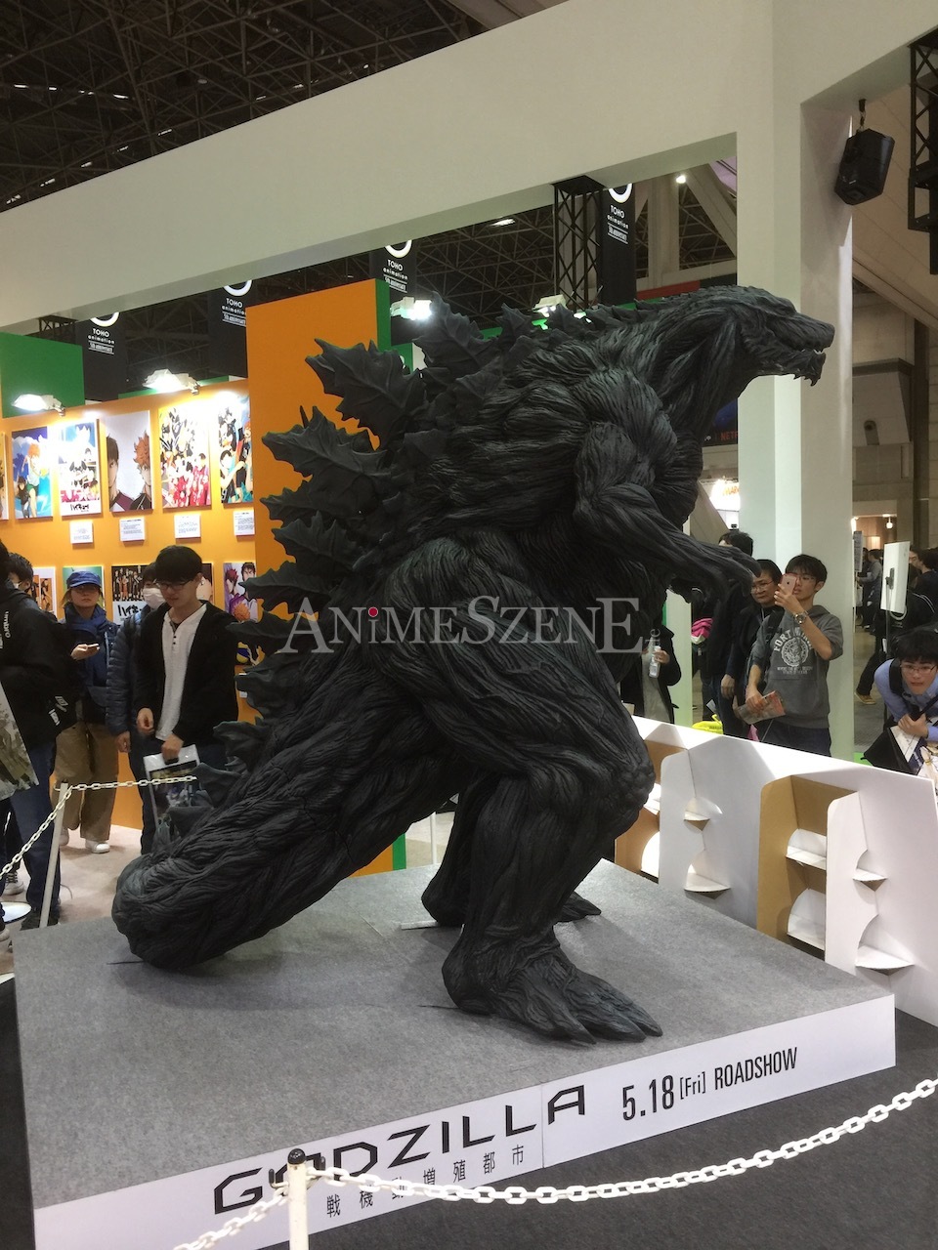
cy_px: 625
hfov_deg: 48.2
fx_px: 1048
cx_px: 469
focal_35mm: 29
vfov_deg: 61.7
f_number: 2.2
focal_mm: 4.15
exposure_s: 1/15
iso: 50
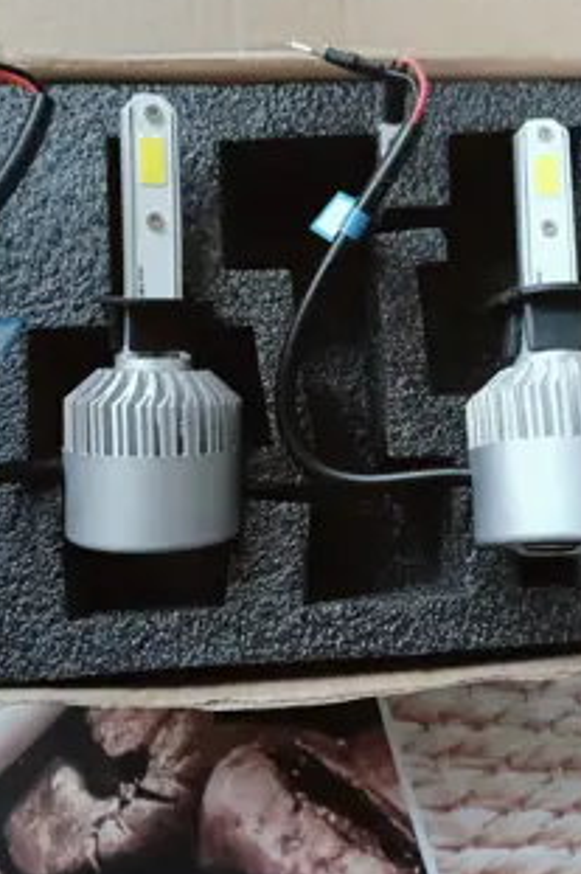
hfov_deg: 36.7
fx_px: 872
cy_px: 405
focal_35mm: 36
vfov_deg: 53.1
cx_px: 342
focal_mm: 3.98
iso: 1250
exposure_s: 1/20
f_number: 1.8
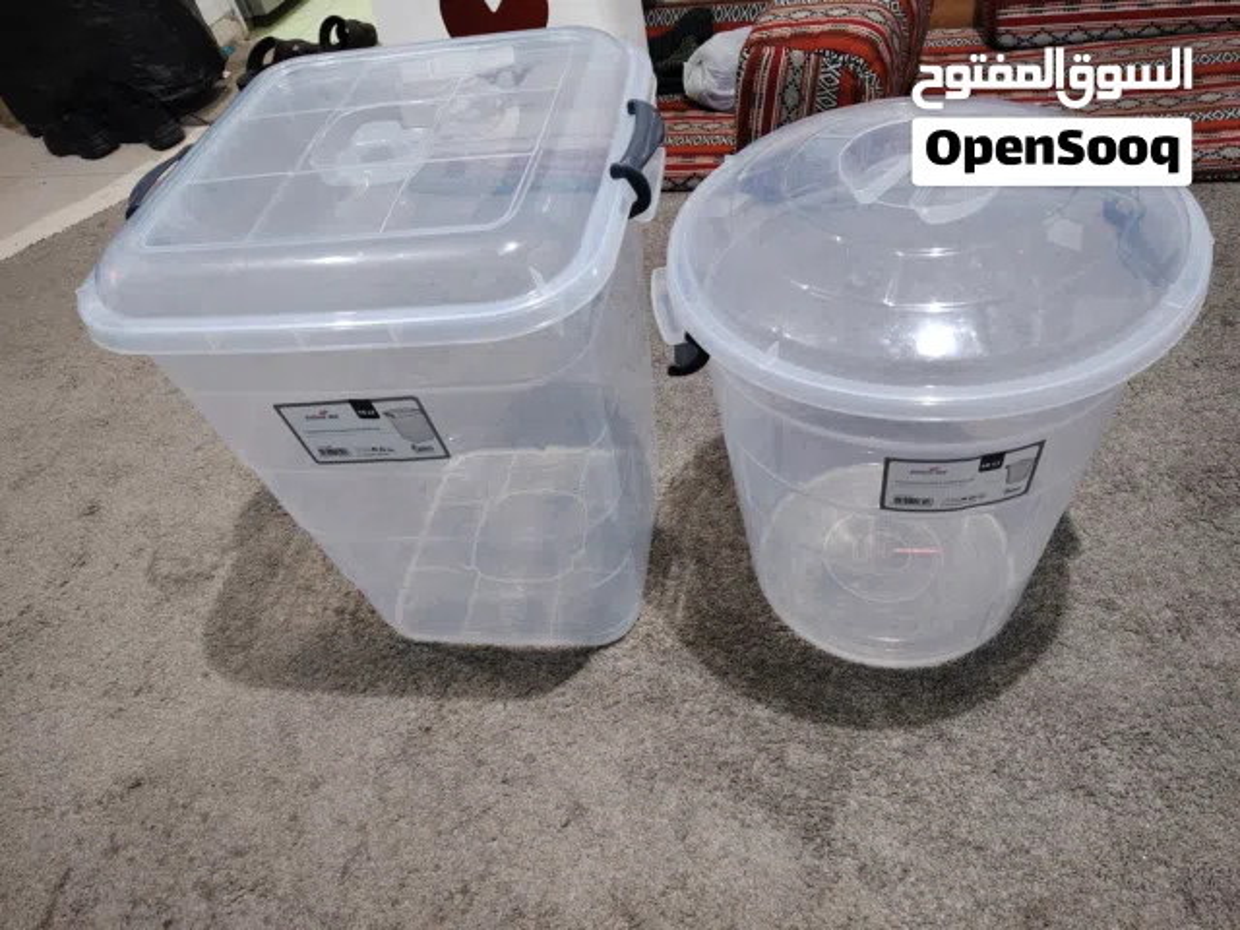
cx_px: 620
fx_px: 860
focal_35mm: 24
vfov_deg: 56.8
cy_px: 465
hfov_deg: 71.6
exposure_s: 1/25
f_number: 1.75
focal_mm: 5.25
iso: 1672
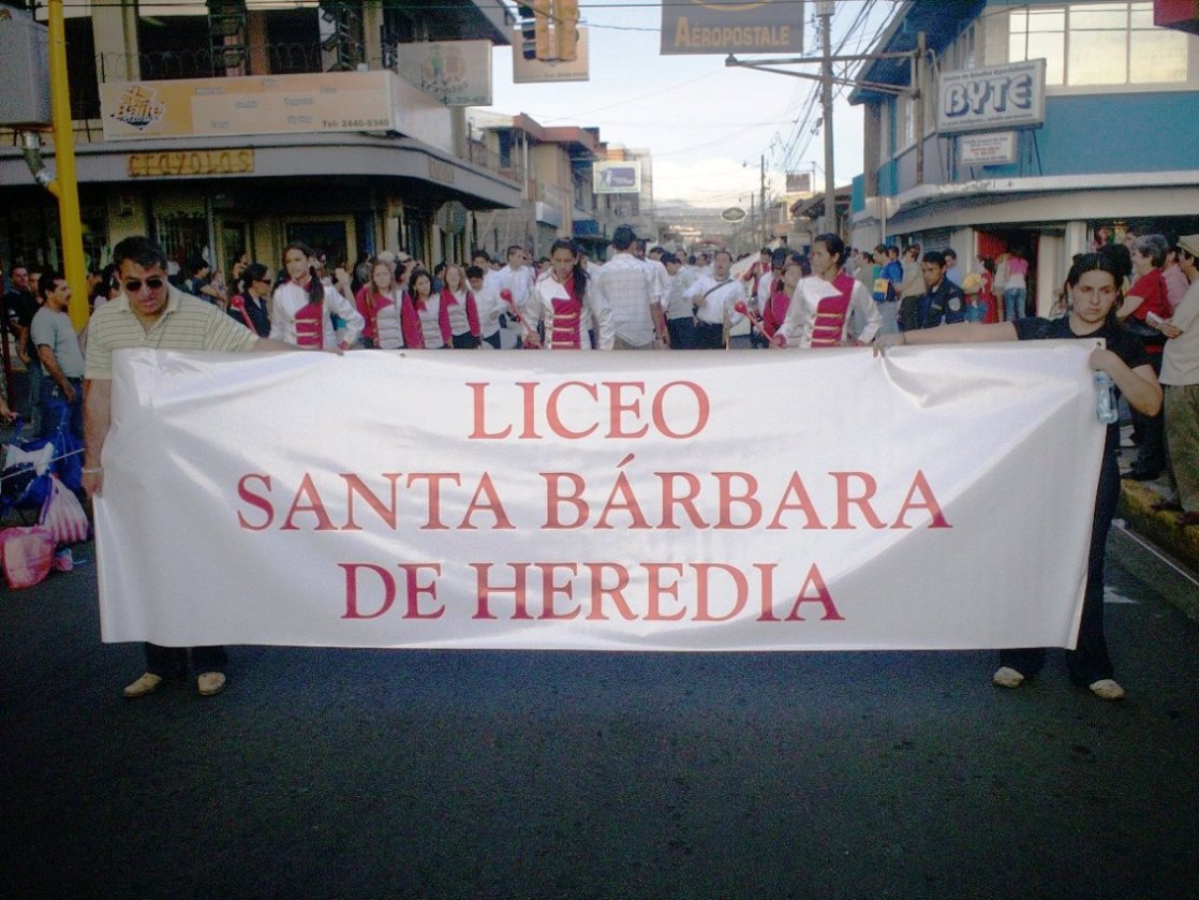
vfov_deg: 39.7
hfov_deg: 51.3
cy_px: 450
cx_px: 600
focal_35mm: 36
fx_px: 1247
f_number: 4.5
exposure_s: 1/155
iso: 100
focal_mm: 6
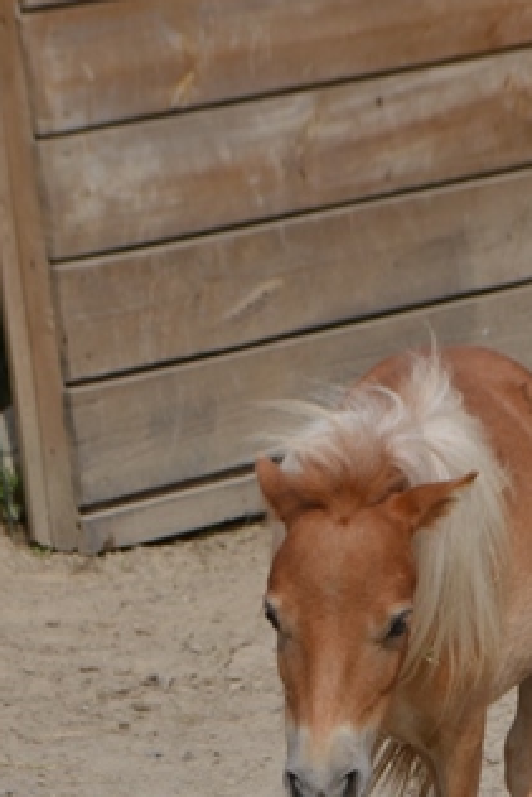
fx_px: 5925
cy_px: 800
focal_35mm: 268
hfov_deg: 5.1
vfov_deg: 7.7
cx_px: 294
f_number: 7.1
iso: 100
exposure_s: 1/200
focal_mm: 55
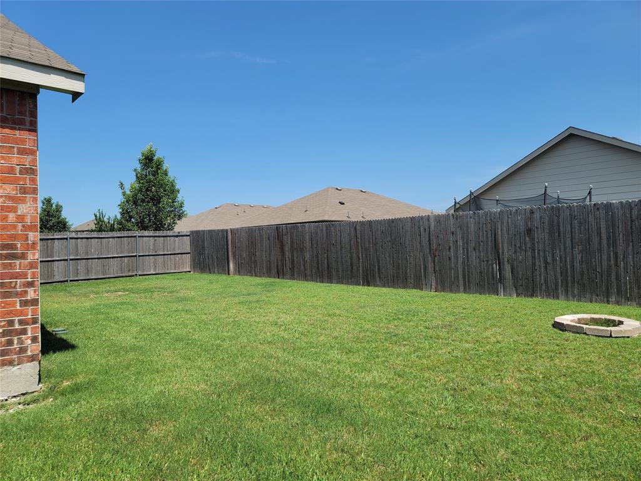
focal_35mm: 25
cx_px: 320
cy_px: 240
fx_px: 463
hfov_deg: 69.4
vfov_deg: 54.9
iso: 20
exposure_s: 1/994
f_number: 1.8
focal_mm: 7
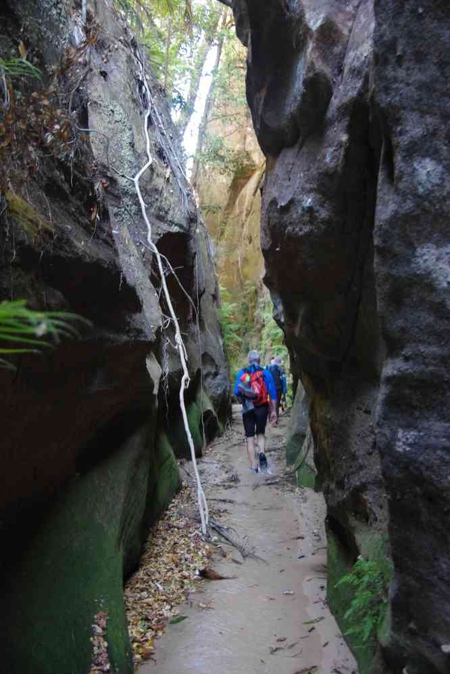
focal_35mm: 43
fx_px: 806
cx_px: 225
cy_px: 337
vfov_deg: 45.4
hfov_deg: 31.2
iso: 3200
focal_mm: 29.4
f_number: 4
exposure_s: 1/13
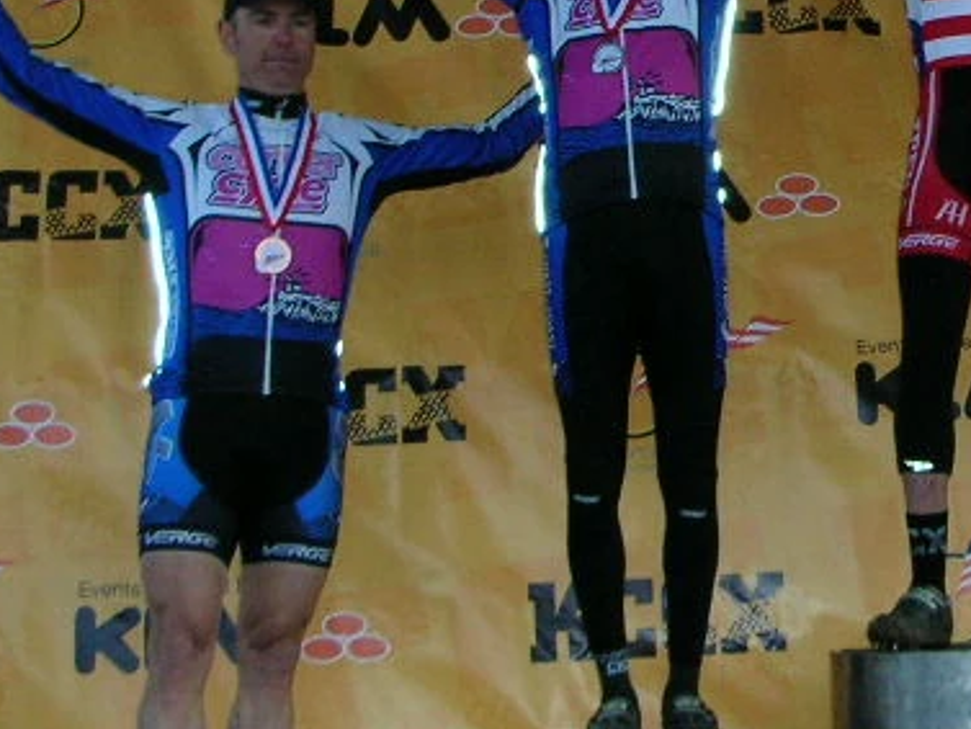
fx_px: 2666
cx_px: 981
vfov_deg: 15.4
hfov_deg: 20.0
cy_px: 113
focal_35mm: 95
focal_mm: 5.8
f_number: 3
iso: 122
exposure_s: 1/60.1
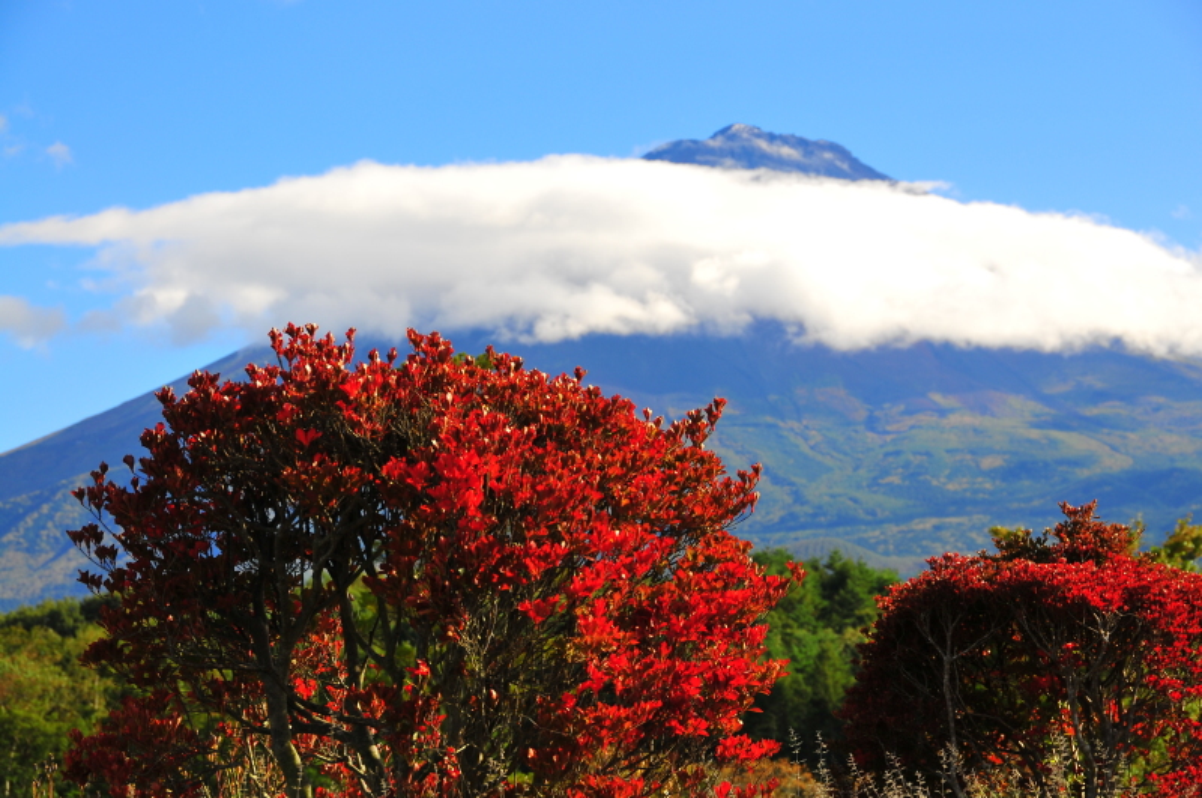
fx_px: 3501
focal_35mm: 105
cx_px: 601
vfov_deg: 13.0
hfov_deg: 19.5
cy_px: 399
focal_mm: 70
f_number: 9
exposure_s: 1/200
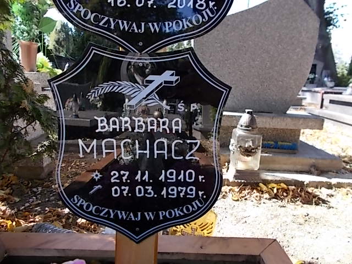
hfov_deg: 67.3
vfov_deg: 53.1
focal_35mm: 26
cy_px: 132
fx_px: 264
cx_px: 176
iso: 80
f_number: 3.2
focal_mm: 4.6
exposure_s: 1/125
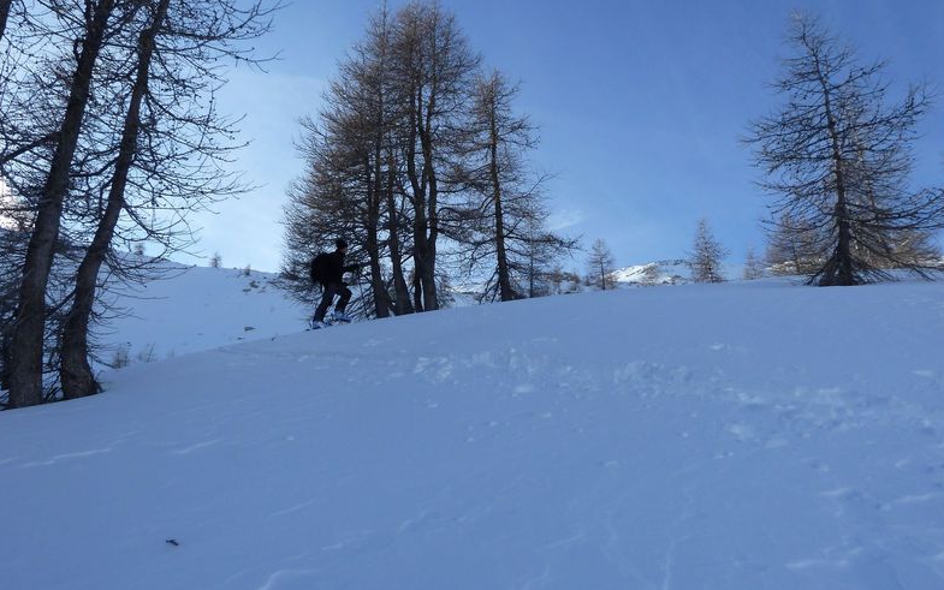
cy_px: 281
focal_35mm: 27
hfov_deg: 68.4
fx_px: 695
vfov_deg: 46.0
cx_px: 474
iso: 80
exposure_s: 1/400
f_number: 5
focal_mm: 4.1
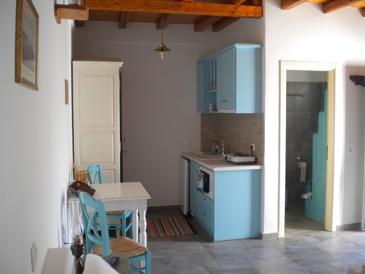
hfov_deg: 52.6
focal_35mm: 35
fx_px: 369
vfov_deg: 40.7
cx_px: 182
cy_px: 137
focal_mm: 6.3
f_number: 3.1
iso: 258
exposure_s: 1/56
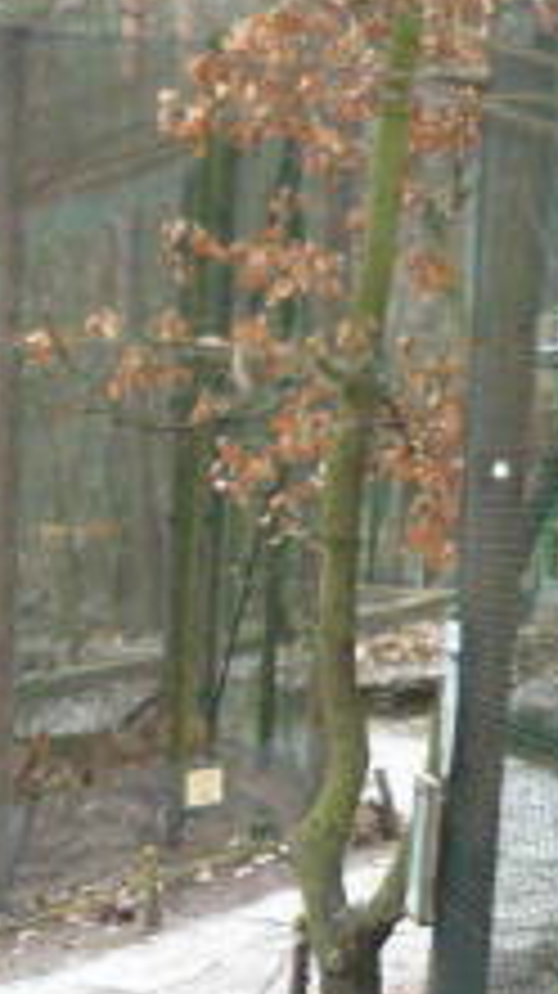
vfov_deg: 20.4
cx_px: -94
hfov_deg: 11.4
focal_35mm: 104
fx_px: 2741
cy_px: 769
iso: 400
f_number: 2.8
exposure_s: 1/30
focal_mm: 5.5
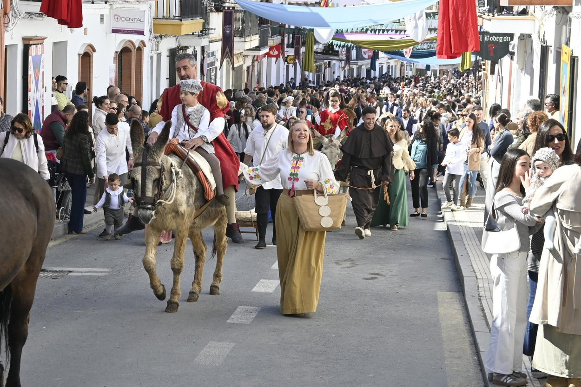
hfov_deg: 21.2
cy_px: 140
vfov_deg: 14.2
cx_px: 222
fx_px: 1549
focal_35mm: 96
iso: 250
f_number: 6.3
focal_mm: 50
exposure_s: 1/400
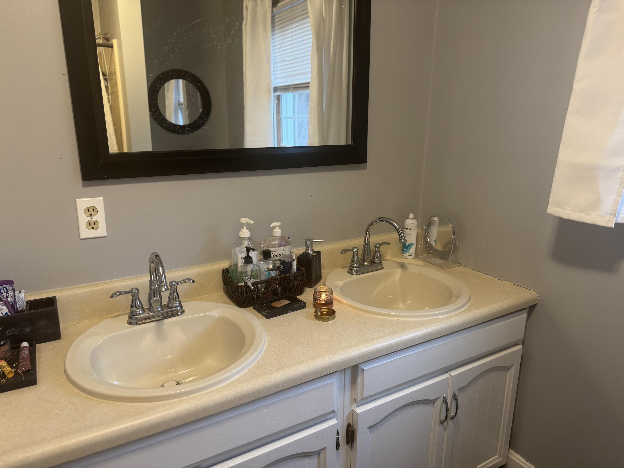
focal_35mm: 24
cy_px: 234
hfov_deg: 71.6
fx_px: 433
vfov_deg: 56.8
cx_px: 312
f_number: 1.78
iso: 160
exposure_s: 1/60
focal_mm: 6.76
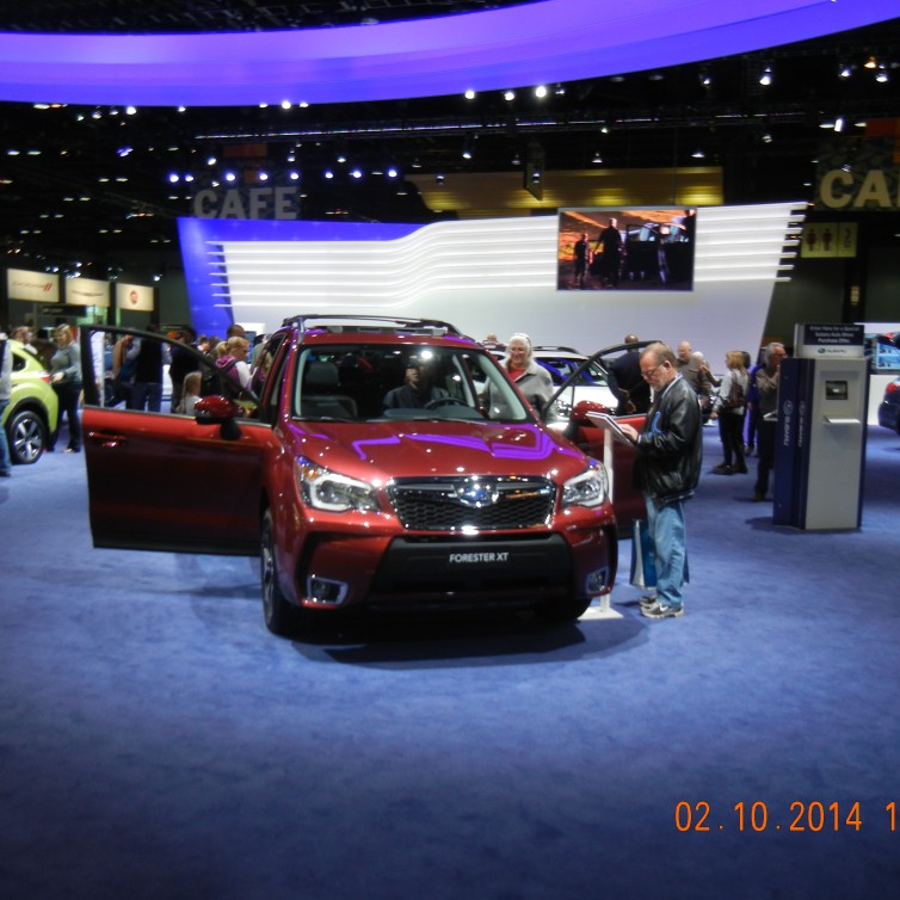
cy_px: 454
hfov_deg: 46.0
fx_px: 1059
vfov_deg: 46.0
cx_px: 439
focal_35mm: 36
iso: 181
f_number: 3.5
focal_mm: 5.4
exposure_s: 1/55.1
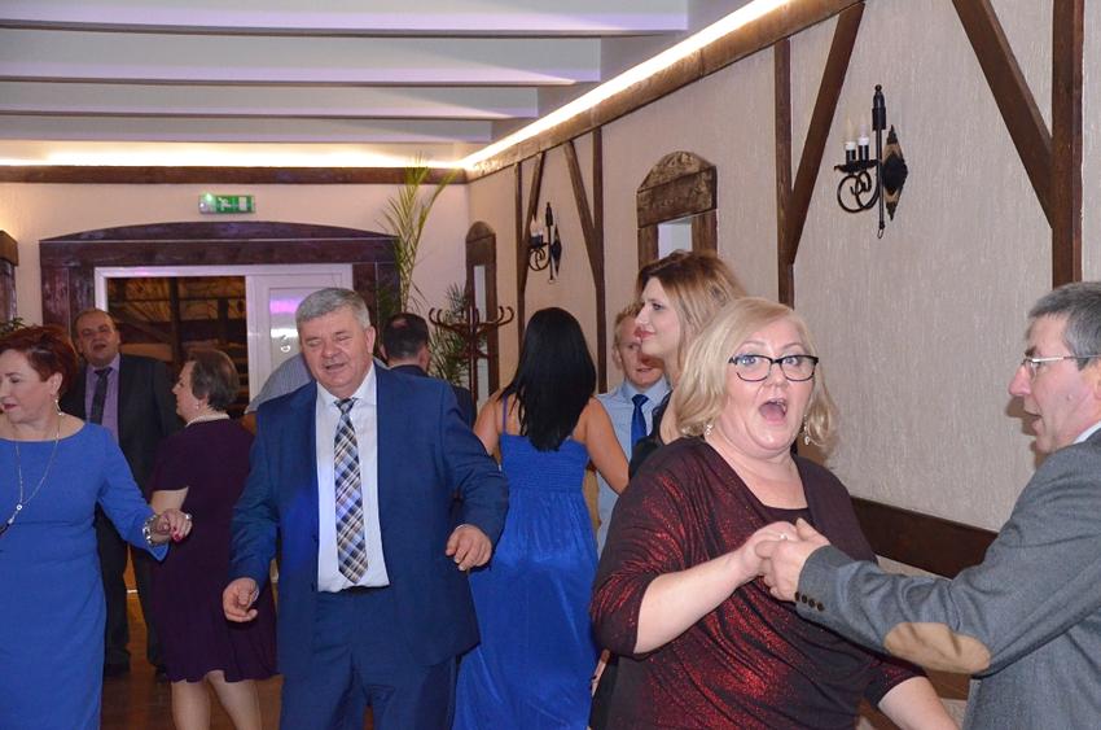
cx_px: 550
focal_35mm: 72
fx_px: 2197
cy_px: 365
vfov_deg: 18.8
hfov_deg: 28.1
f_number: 4.8
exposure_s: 1/60
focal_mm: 48
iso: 3200
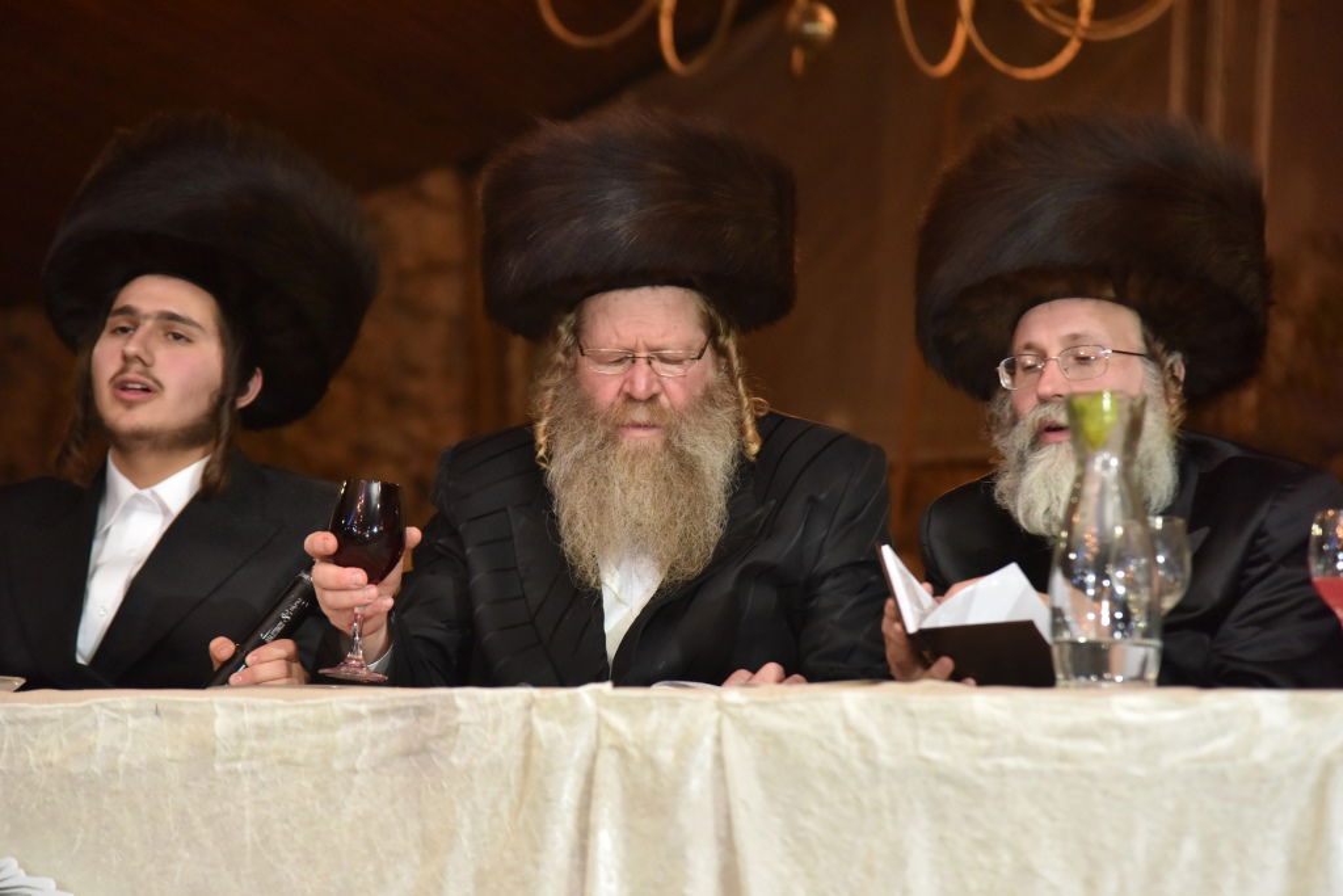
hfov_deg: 17.1
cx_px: 672
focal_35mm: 120
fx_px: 4477
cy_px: 448
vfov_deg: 11.4
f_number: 4
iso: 2000
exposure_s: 1/160
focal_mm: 120
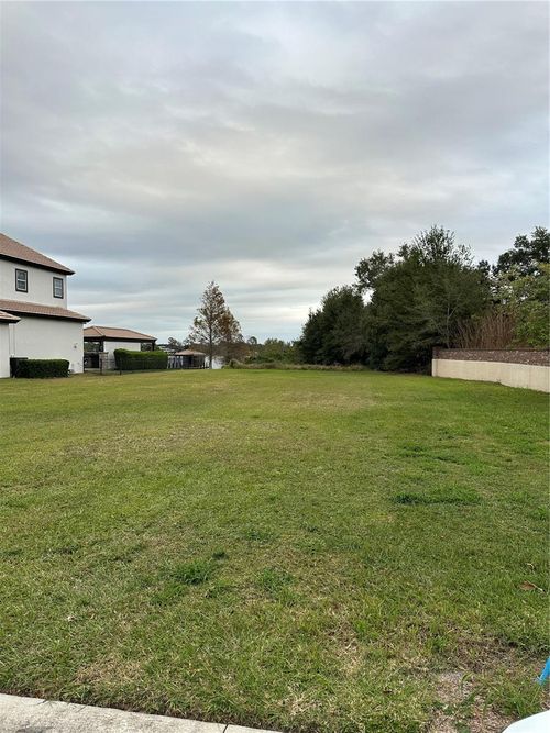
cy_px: 366
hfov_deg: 56.8
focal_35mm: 24
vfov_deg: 71.6
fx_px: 509
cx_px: 275
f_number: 1.78
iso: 80
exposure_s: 1/294
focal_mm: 6.86
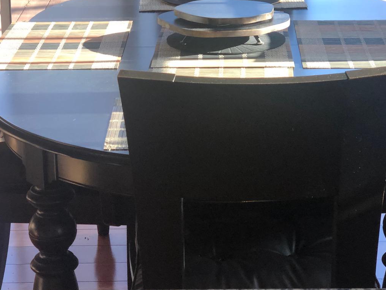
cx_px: 179
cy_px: 81
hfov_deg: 18.7
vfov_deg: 14.1
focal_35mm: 105
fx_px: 1171
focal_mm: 6
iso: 40
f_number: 2.4
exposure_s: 1/60
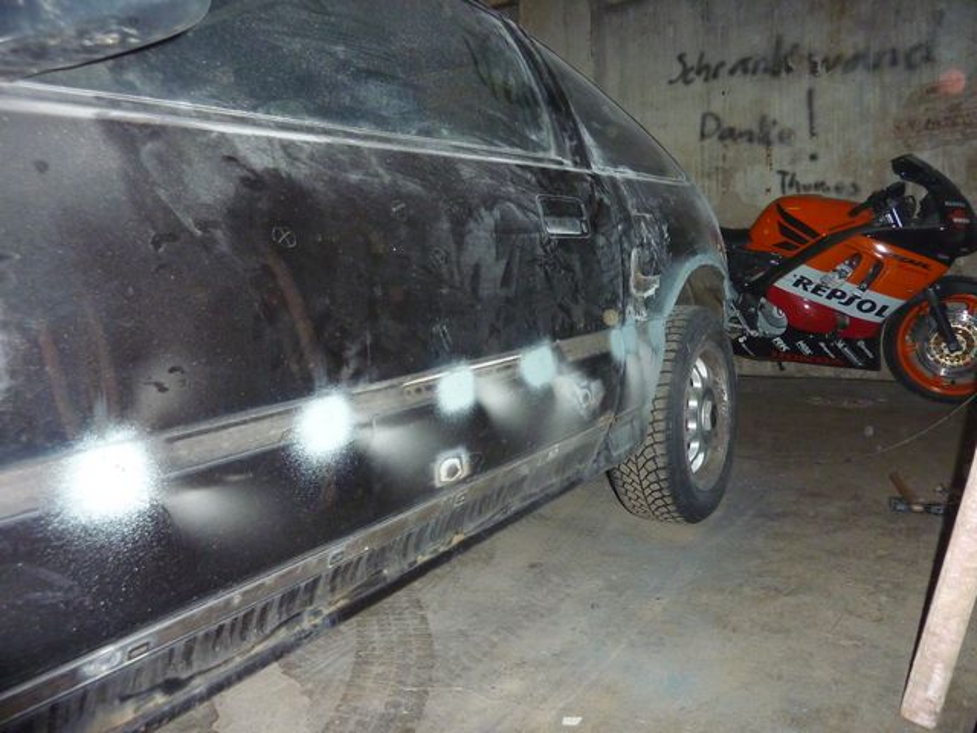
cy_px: 366
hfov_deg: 69.4
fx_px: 706
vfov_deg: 54.9
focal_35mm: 25
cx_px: 488
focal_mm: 4.1
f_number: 3.3
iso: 320
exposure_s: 1/125
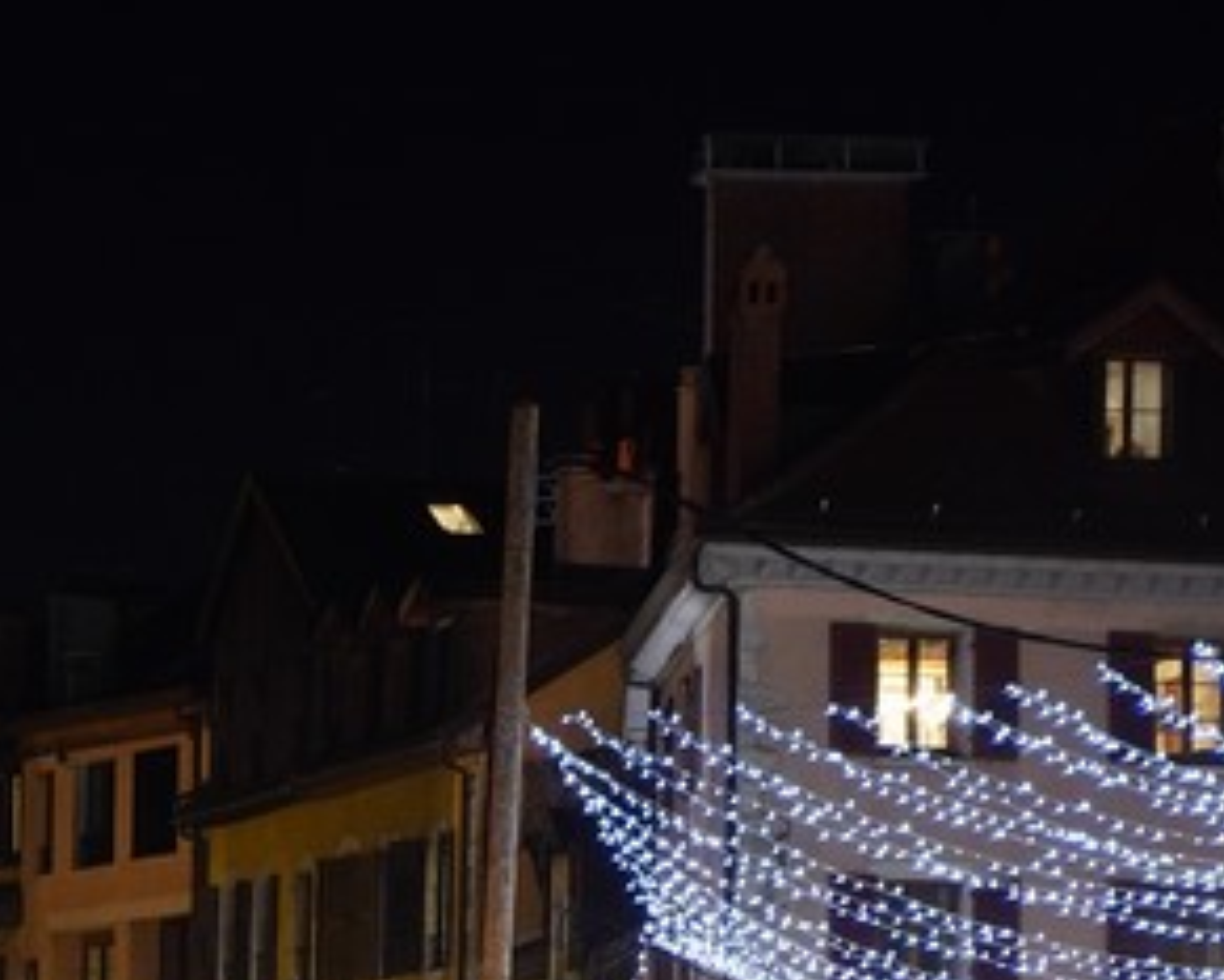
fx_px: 10509
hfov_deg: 6.5
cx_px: -875
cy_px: 1649
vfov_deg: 5.3
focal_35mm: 290
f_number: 4.5
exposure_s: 1/3
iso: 400
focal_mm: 75
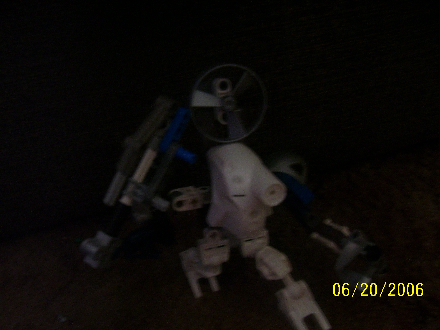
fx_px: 432
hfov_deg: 54.0
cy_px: 165
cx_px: 220
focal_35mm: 34
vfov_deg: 41.8
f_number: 2.7
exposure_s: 1/8
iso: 160
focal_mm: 5.6
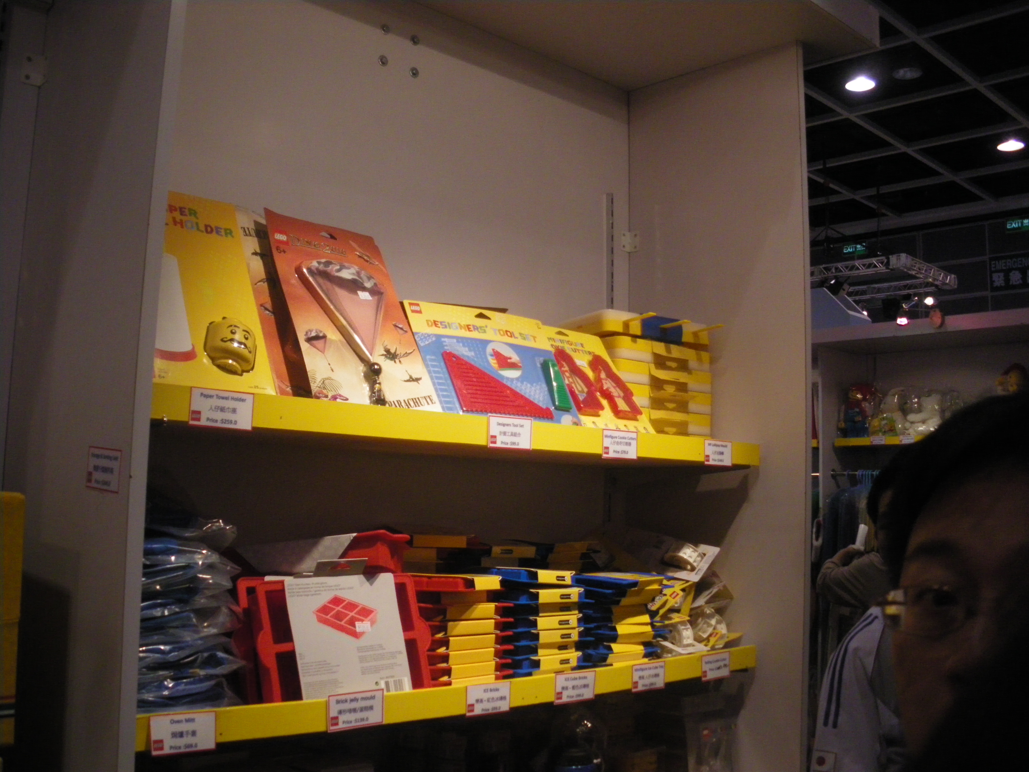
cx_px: 514
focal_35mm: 36
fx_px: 1070
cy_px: 386
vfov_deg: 39.7
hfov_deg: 51.4
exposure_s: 1/125
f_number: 3.5
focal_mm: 6.3
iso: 400
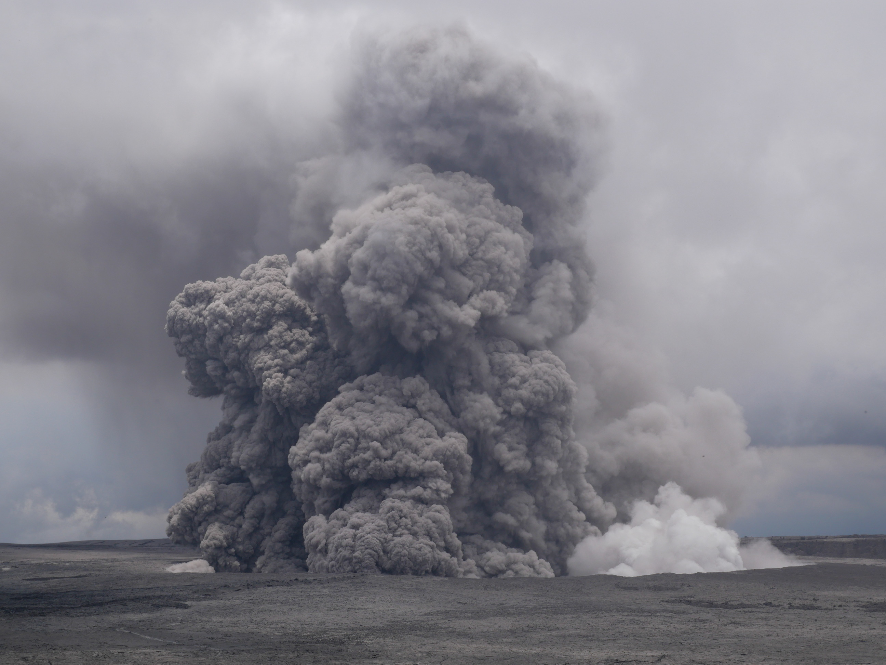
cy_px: 332
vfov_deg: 19.4
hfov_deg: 25.7
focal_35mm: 76
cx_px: 443
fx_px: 1945
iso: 200
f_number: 10
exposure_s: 1/640
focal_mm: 38
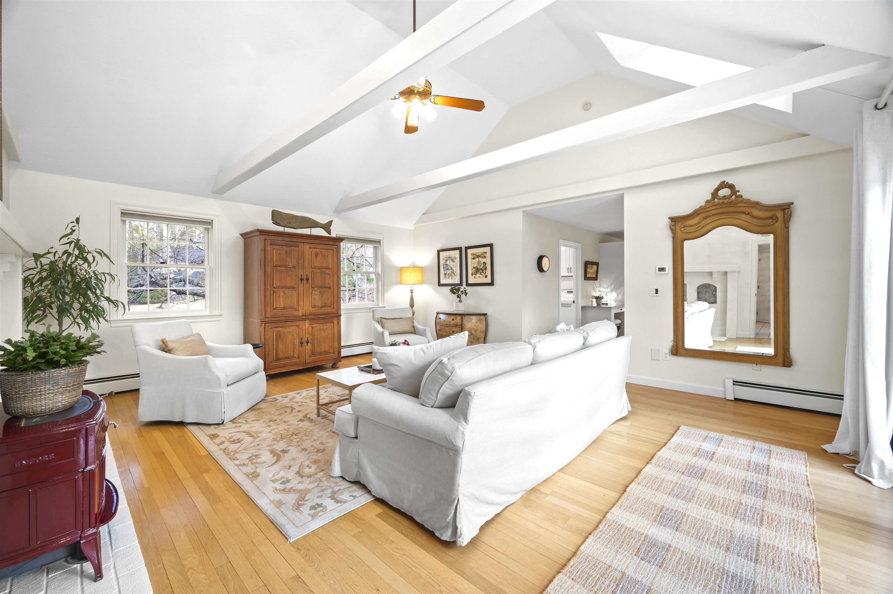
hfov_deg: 102.3
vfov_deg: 79.1
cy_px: 297
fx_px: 359
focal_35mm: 14
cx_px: 446
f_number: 7.1
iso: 250
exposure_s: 1.6
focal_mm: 14.5
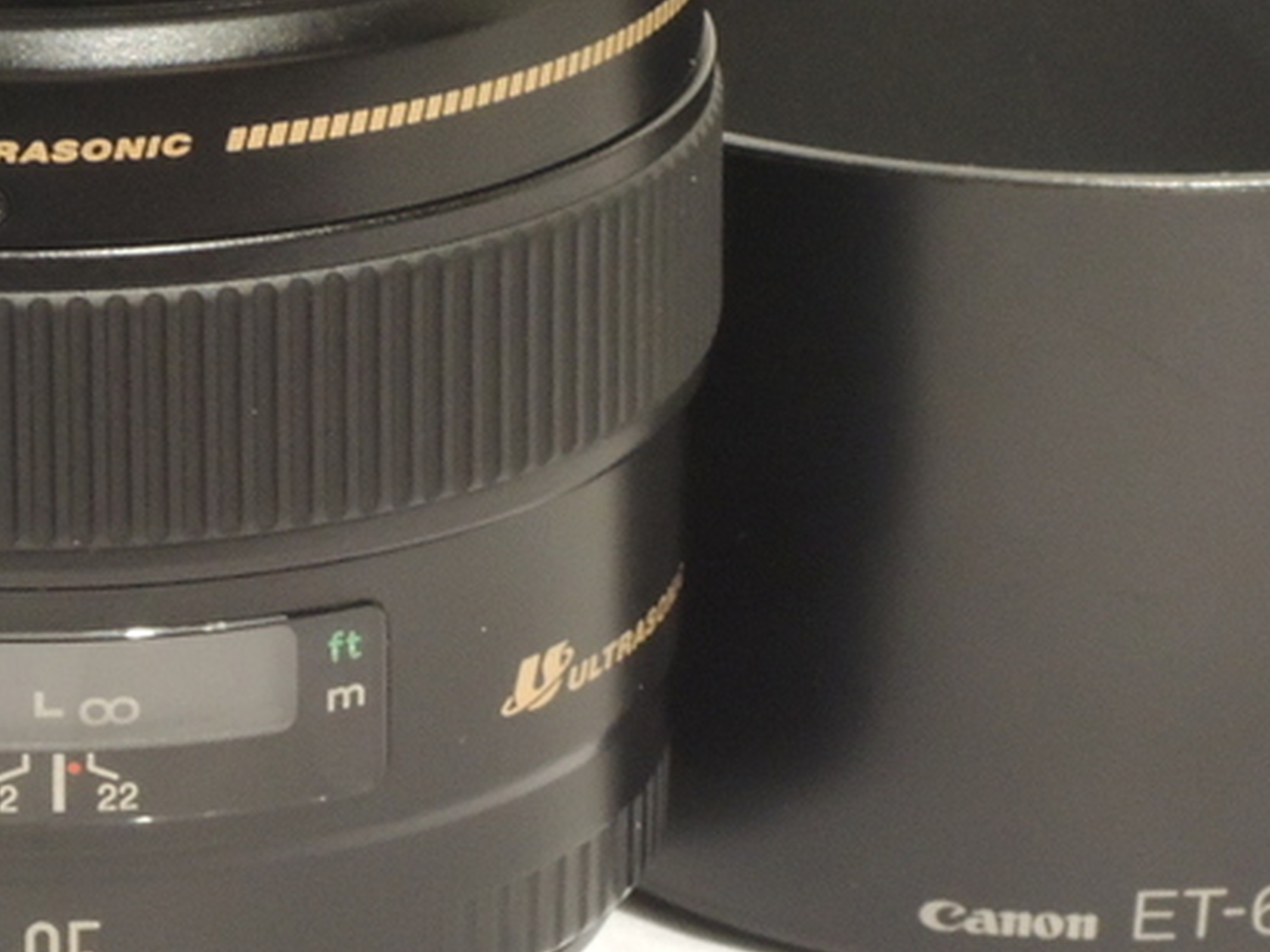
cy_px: 430
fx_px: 9096
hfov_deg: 8.0
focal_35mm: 248
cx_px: 195
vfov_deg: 6.0
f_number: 6.3
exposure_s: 1/25
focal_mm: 15.2
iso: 500
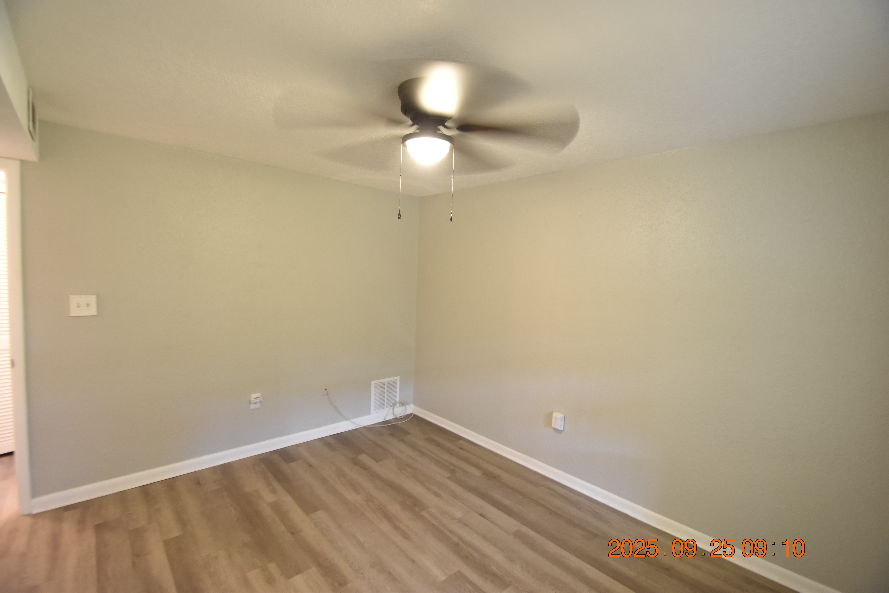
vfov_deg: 77.3
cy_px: 296
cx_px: 444
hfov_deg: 100.4
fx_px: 370
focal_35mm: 15
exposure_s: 1/15
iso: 800
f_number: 3.5
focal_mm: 10
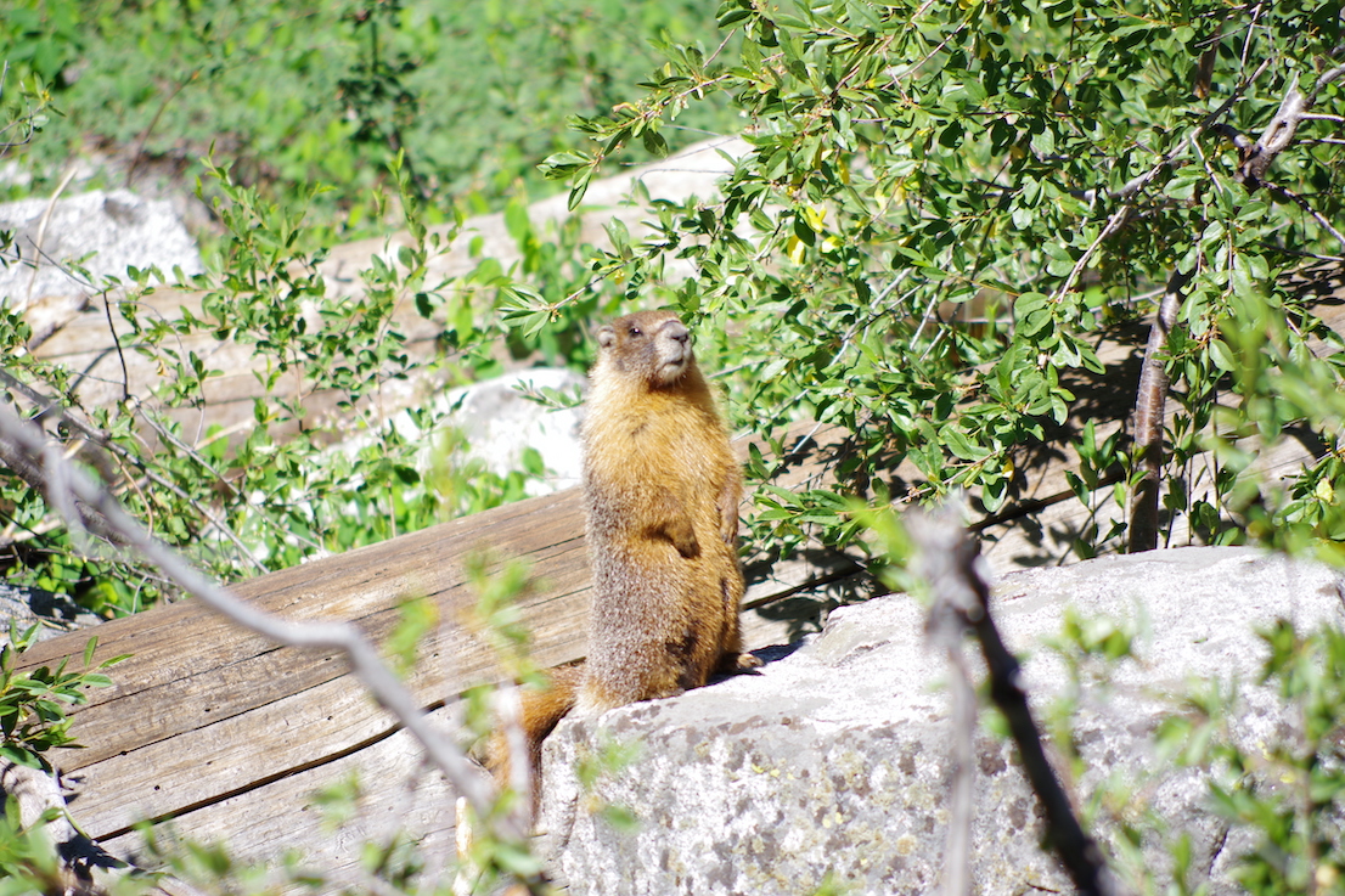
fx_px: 16809
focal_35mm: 450
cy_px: 448
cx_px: 672
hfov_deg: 4.6
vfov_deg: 3.1
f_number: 5.8
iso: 100
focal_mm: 300
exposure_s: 1/160
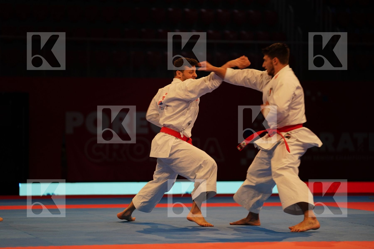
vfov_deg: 10.2
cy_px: 124
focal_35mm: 134
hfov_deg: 15.3
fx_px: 1392
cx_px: 187
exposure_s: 1/250
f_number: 2.8
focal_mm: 134
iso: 800
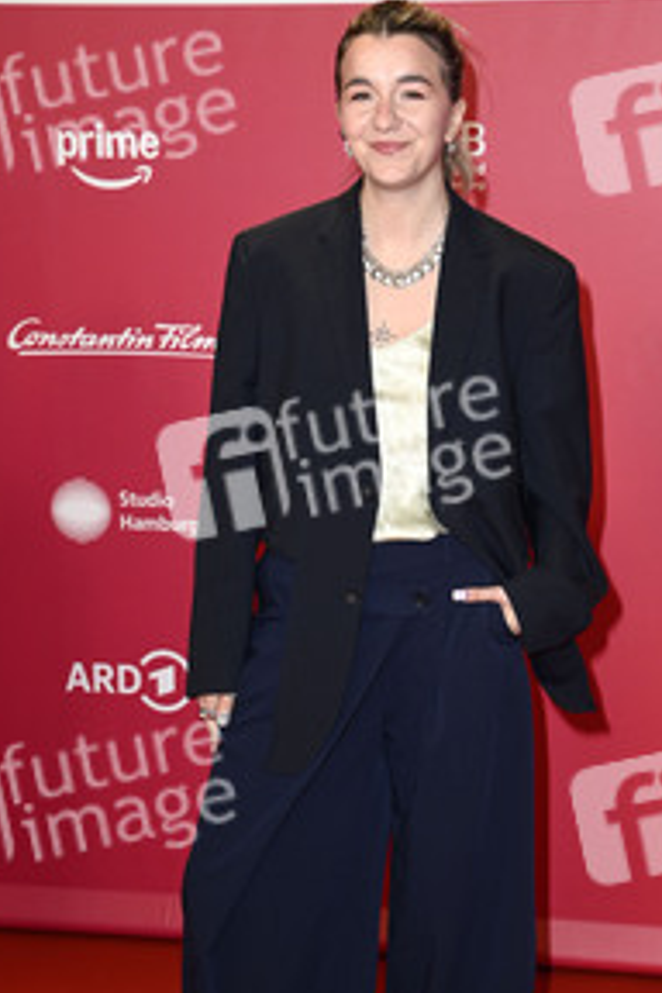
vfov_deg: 23.6
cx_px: 434
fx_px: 2372
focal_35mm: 86
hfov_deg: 15.9
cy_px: 631
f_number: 5.6
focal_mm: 62
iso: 640
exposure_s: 1/250
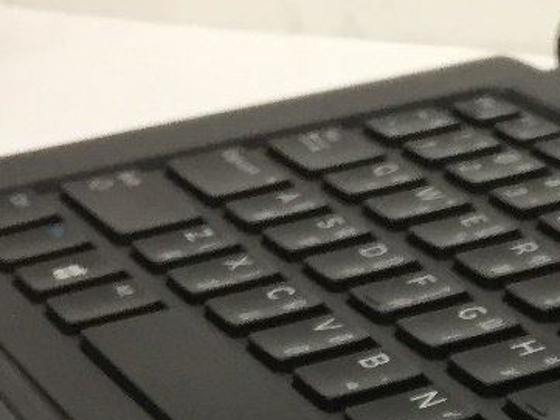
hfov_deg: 14.2
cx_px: 819
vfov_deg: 10.4
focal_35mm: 131
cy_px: 843
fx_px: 2120
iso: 100
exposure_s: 1/33
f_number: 2.2
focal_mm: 4.15
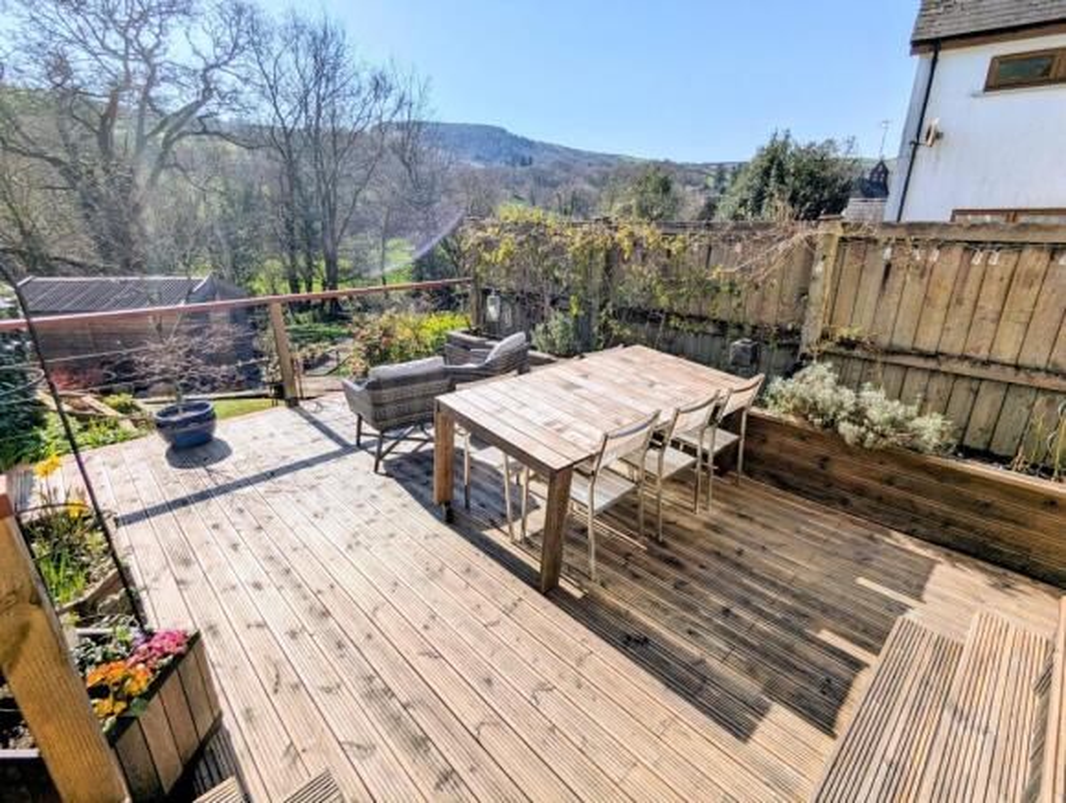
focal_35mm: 16
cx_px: 533
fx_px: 494
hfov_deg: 94.4
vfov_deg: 78.3
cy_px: 402
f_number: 2.2
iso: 53
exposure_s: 1/2268
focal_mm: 2.35
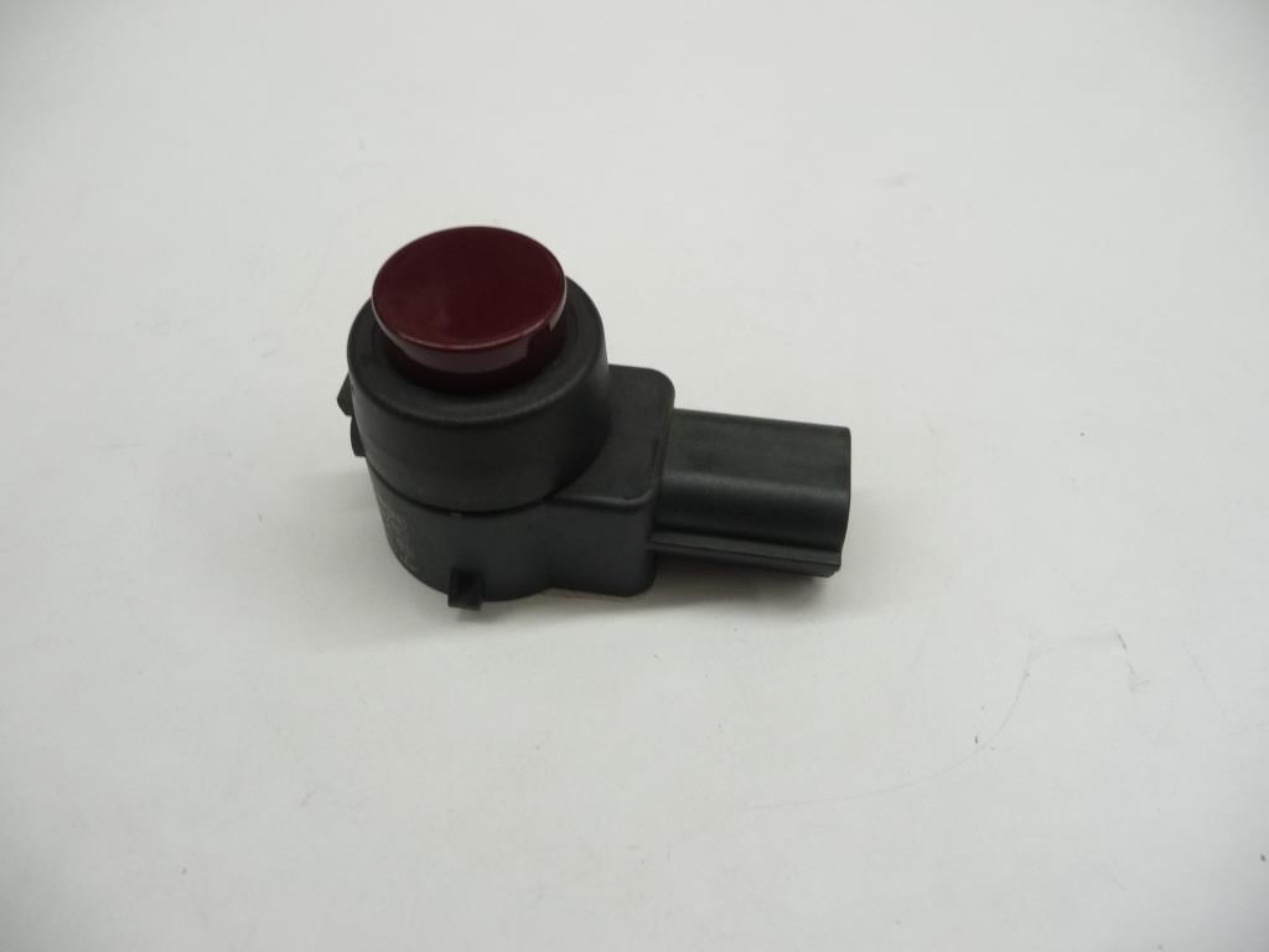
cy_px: 476
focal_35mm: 28
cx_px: 634
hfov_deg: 63.4
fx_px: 1026
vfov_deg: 49.7
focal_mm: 4.7
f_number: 3.3
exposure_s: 1/30
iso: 200
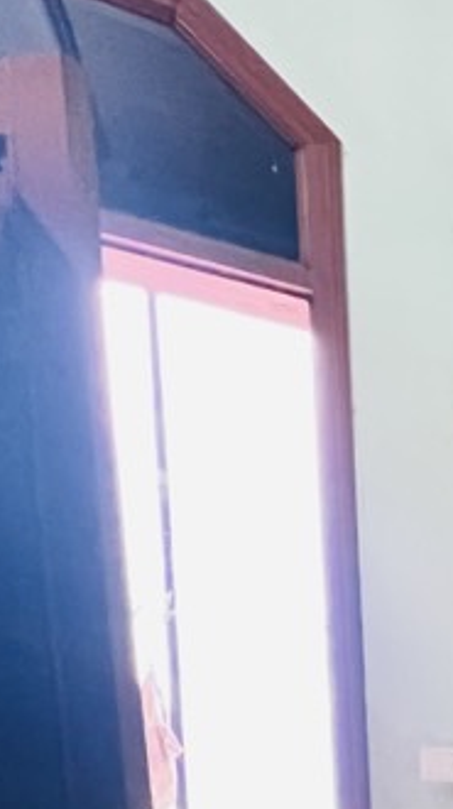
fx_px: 942
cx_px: 1195
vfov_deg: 37.6
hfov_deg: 13.5
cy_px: 919
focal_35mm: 44
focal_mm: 1.57
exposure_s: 1/50
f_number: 1.8
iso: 640
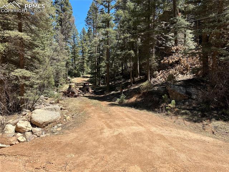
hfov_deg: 71.6
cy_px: 86
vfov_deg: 56.8
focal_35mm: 24
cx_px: 114
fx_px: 159
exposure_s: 1/2809
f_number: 1.78
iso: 80
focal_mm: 6.86
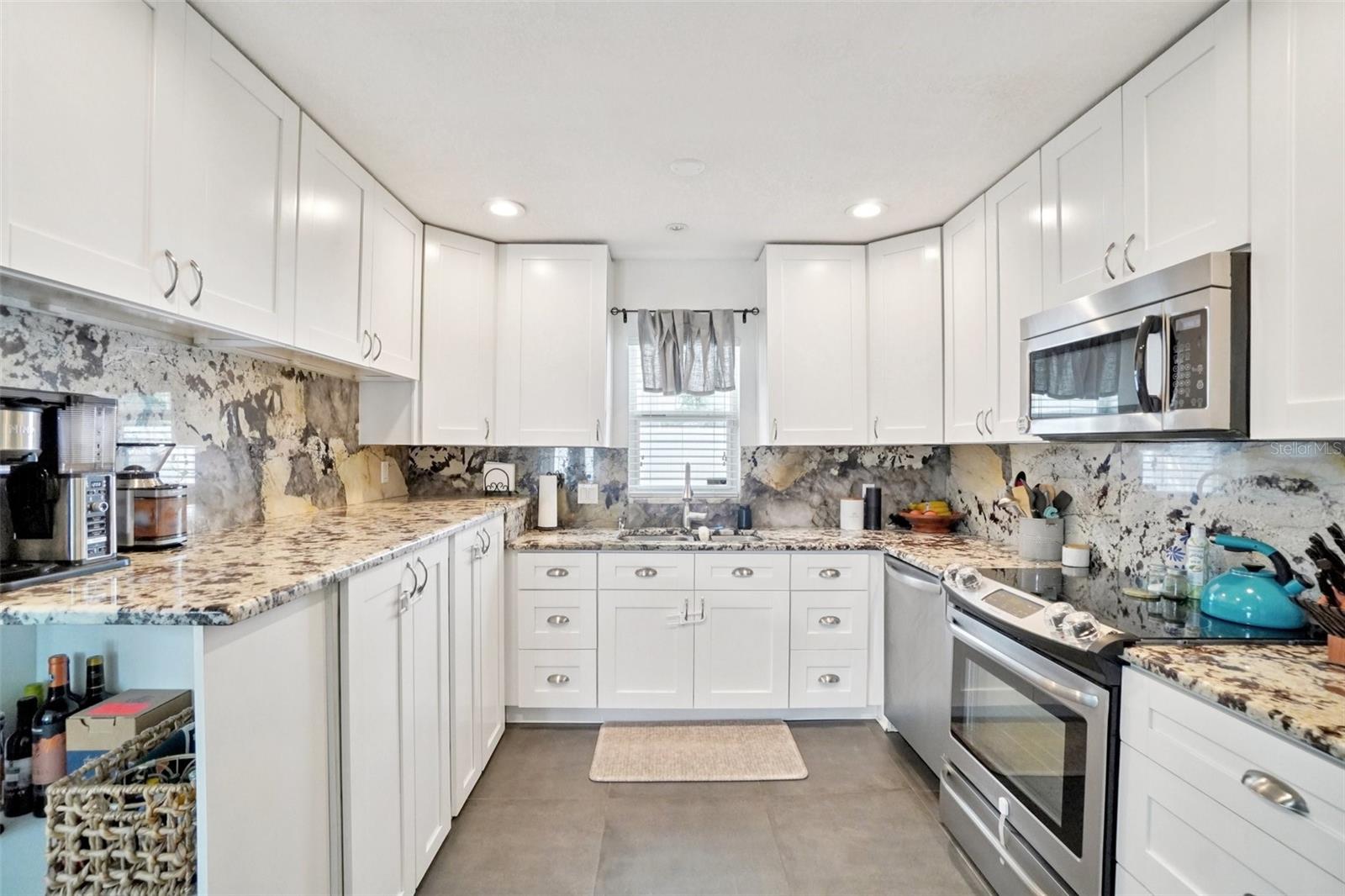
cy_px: 448
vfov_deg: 77.3
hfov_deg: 100.4
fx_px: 560
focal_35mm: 15
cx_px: 672
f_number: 8
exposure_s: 1/30
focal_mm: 10
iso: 500
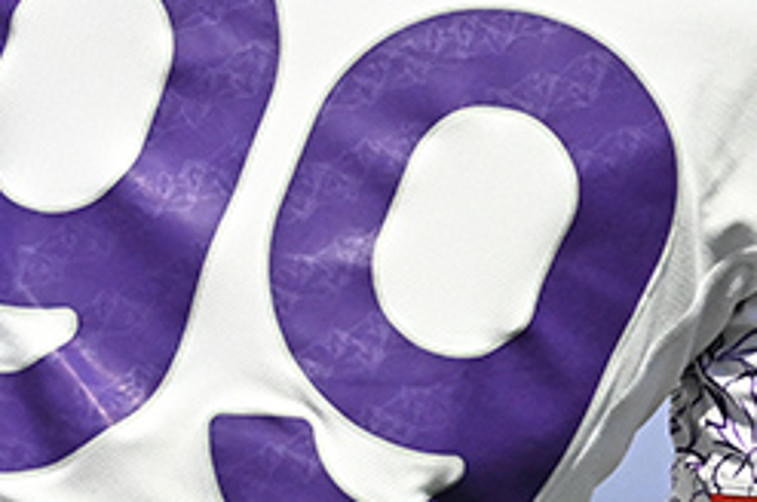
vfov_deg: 1.3
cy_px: 220
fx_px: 21462
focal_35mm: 1022
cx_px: -297
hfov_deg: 2.0
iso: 3200
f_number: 4
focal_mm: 210
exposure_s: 1/1600
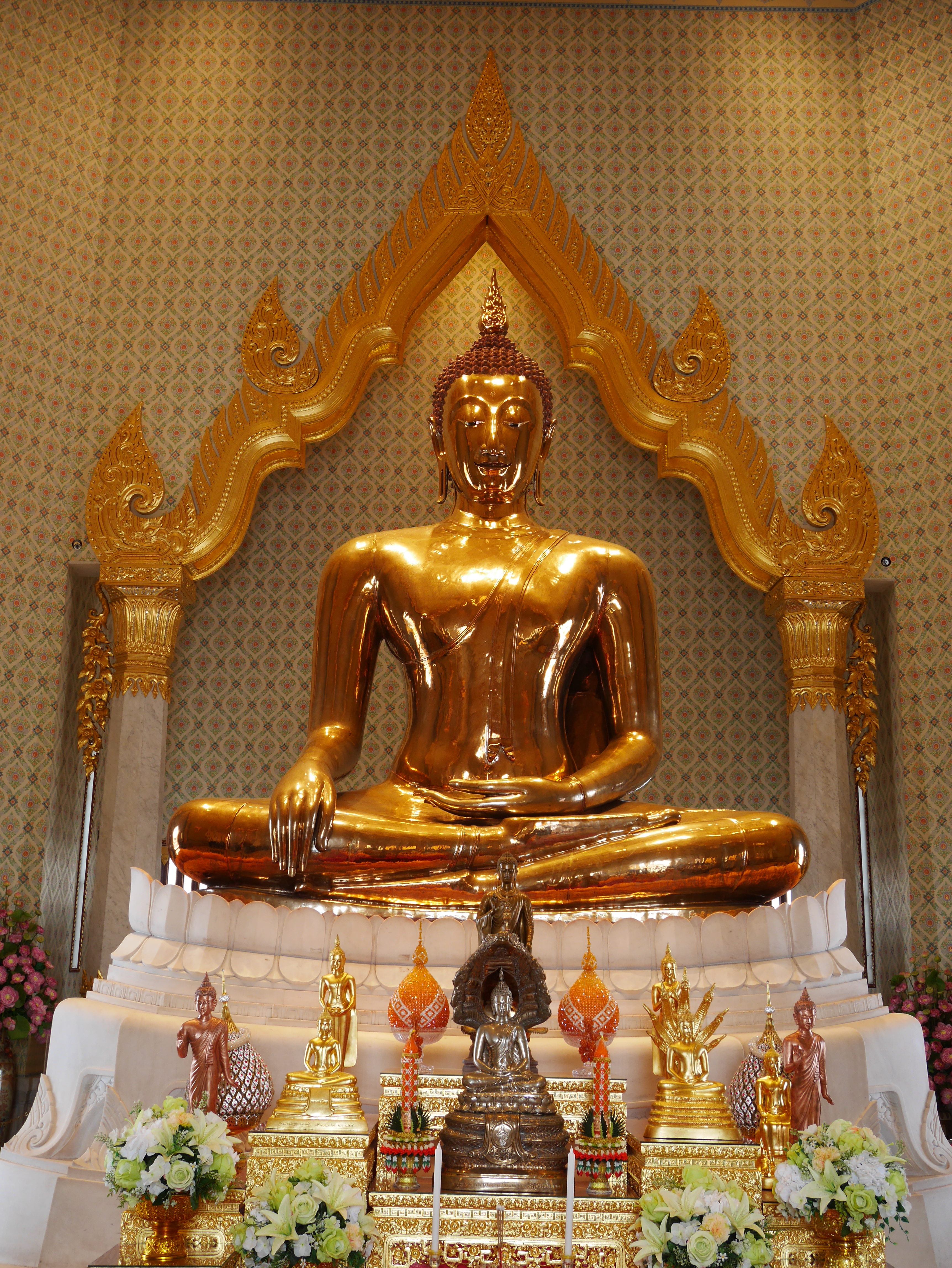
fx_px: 1466
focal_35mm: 40
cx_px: 476
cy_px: 634
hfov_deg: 36.0
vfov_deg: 46.8
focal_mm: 20
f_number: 4.6
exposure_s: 1/60
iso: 400
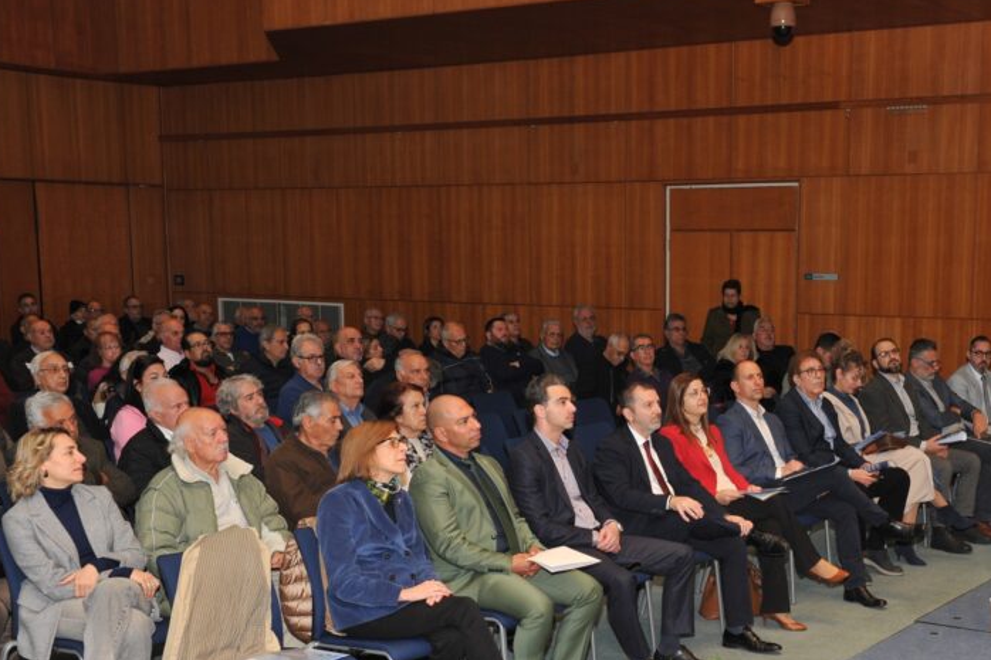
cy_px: 466
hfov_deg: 37.6
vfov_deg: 25.8
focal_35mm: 52
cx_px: 693
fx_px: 1431
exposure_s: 1/60
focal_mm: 34
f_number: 7.1
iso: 800
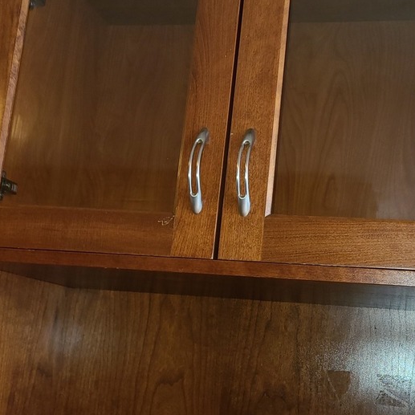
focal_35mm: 48
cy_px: 251
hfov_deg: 34.9
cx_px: 287
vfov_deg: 35.2
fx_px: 651
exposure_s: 1/30
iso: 100
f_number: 1.8
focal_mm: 5.4
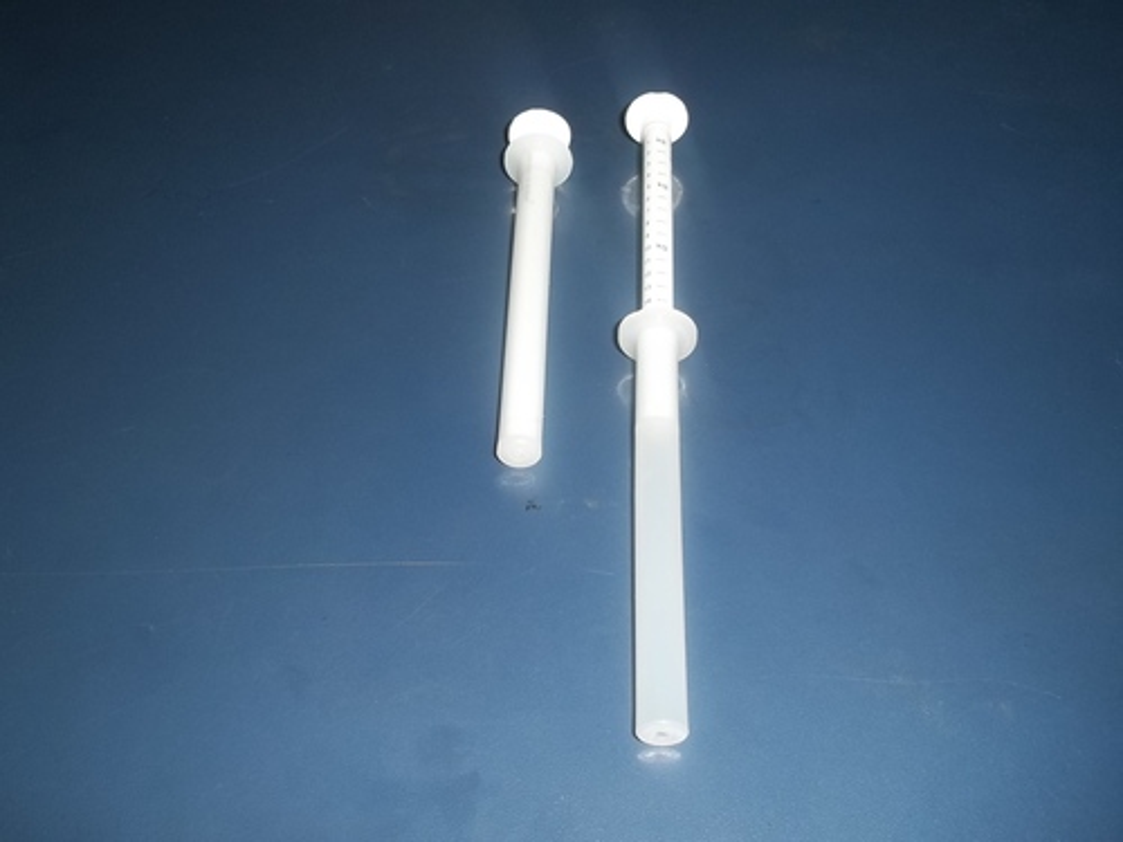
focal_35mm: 36
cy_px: 421
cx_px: 562
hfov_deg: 51.4
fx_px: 1168
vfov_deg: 39.7
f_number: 3.1
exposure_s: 1/30
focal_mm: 6.5
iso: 64
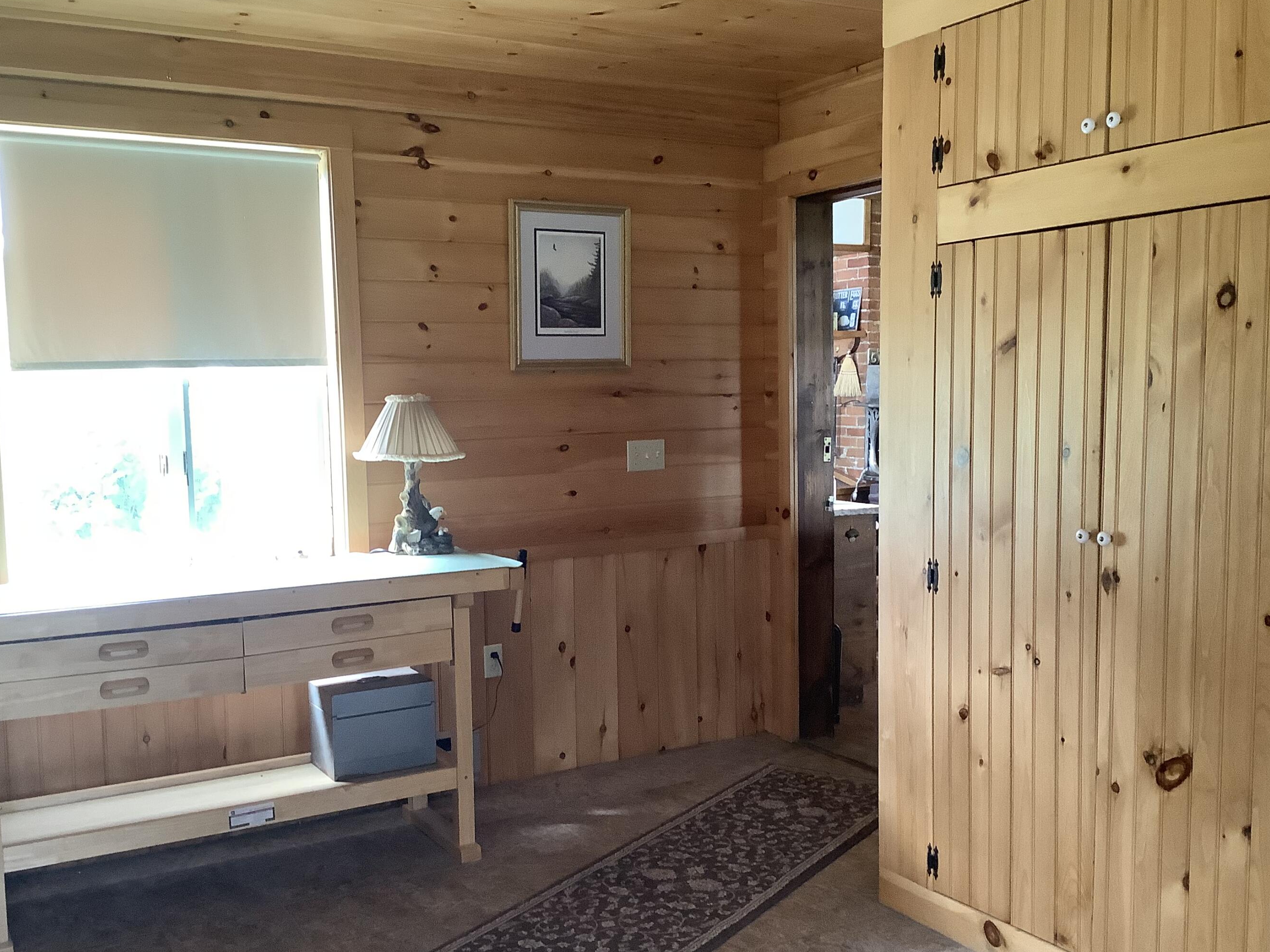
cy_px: 508
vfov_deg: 40.7
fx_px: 1284
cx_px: 630
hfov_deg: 52.6
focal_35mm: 35
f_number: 2.4
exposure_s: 1/50
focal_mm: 3.3
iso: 250
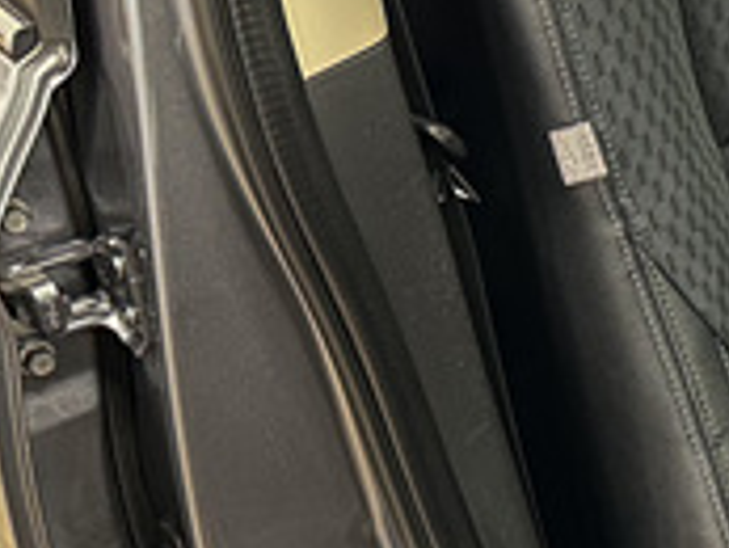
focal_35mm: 90
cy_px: 232
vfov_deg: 16.4
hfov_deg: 18.0
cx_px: 1260
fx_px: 1897
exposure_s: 1/20
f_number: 1.78
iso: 1600
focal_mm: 6.86
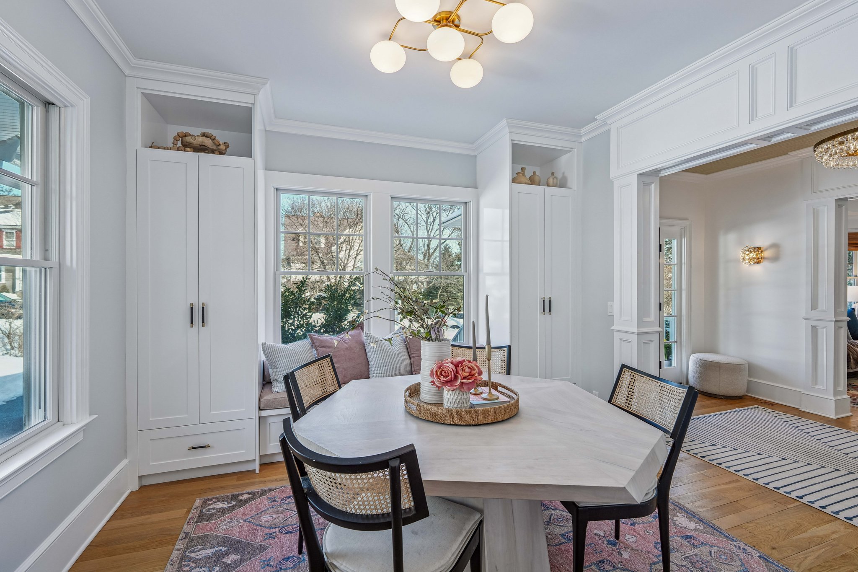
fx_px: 381
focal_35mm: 16
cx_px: 429
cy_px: 286
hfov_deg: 96.7
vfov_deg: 73.7
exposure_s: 1/60
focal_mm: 16
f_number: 8
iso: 400
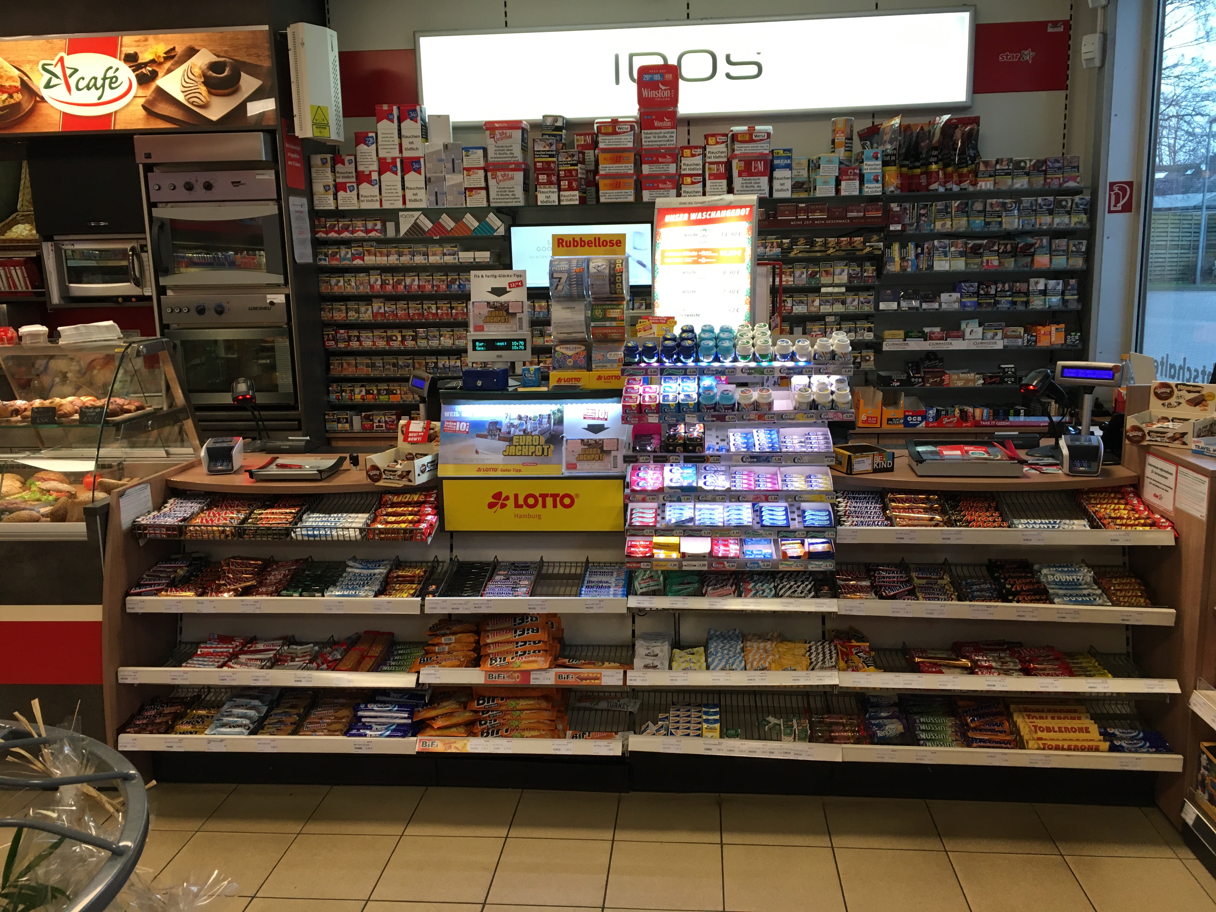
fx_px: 1019
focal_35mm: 29
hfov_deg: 61.7
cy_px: 456
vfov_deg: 48.2
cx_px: 608
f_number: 2.2
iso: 64
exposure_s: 1/33
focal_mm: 4.15
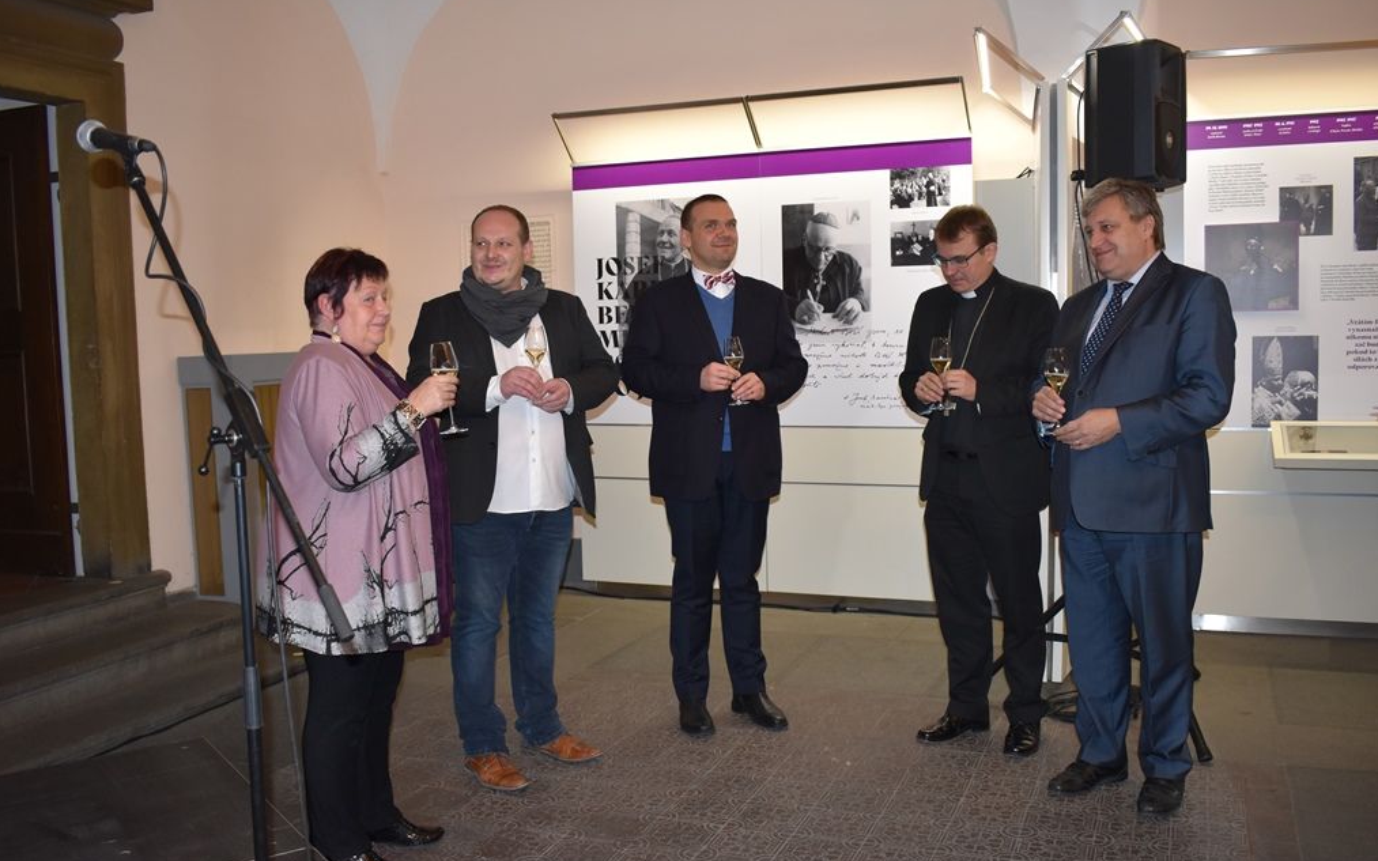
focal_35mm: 34
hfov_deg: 56.7
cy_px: 428
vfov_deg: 37.3
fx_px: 1277
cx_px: 690
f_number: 3.8
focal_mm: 22
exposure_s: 1/60
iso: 800
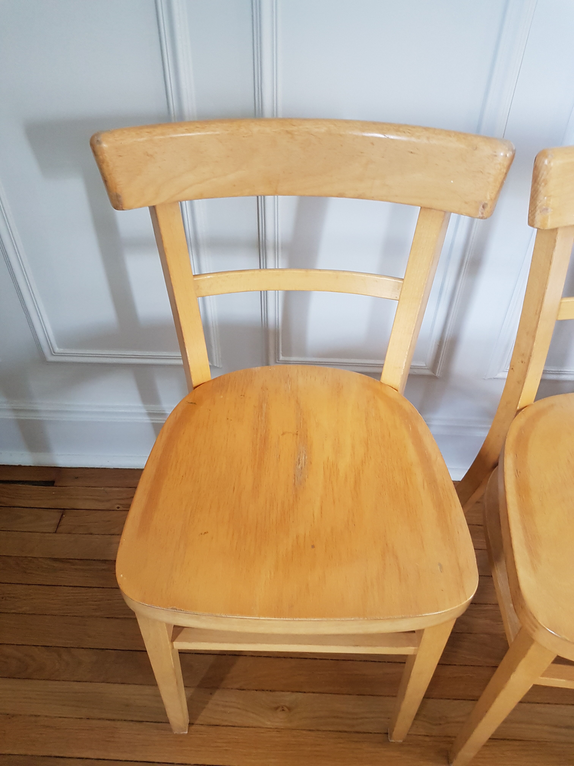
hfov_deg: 53.1
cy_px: 383
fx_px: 575
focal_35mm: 26
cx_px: 287
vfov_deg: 67.3
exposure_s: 1/25
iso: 200
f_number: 1.7
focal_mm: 4.2
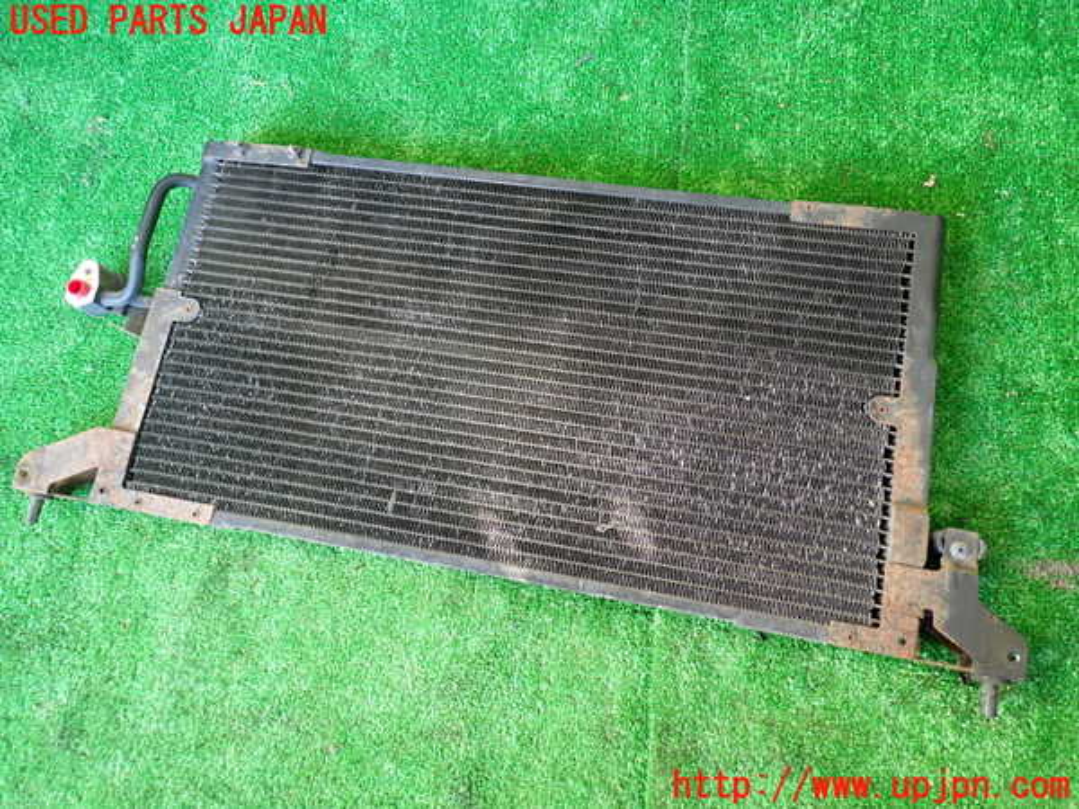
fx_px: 779
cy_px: 404
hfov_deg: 69.4
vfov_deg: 54.9
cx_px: 540
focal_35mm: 25
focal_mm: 4.5
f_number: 2
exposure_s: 1/30
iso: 250
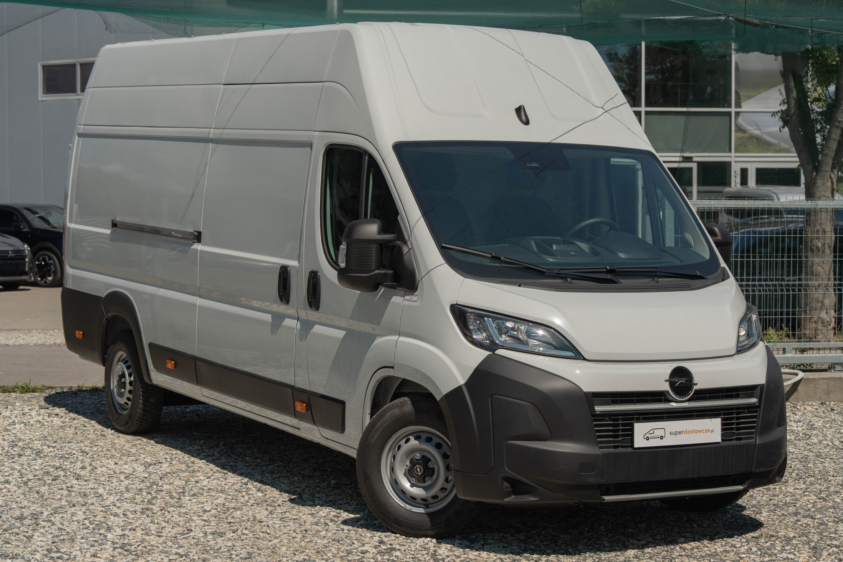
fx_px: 1733
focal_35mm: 74
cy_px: 281
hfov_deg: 27.3
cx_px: 422
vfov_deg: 18.4
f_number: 5.6
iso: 400
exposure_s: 1/1250
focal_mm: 74
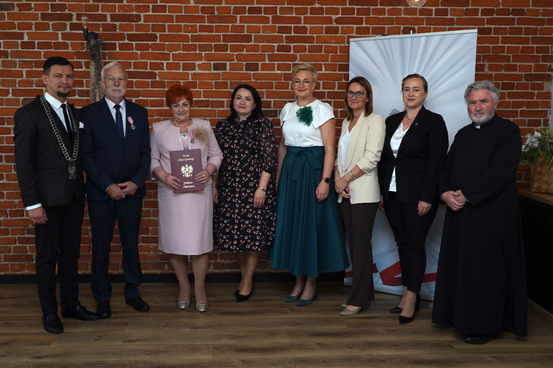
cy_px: 184
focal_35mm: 36
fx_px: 553
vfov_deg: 36.9
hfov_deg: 53.1
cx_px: 276
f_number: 7.1
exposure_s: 1/100
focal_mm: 36
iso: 320
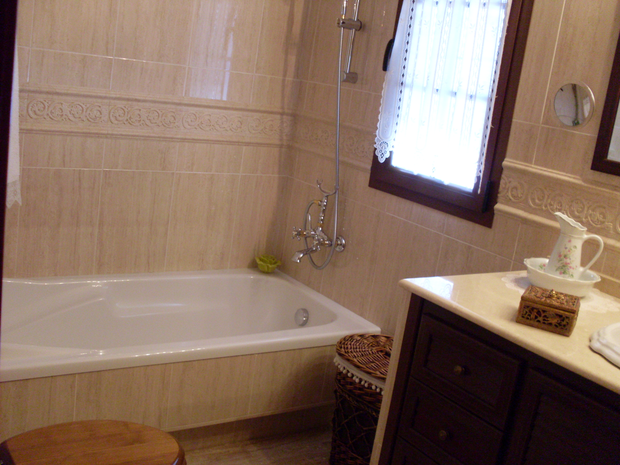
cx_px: 310
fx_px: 681
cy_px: 232
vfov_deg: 37.7
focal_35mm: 38
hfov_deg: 49.0
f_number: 2.8
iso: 200
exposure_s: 1/15
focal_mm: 6.3
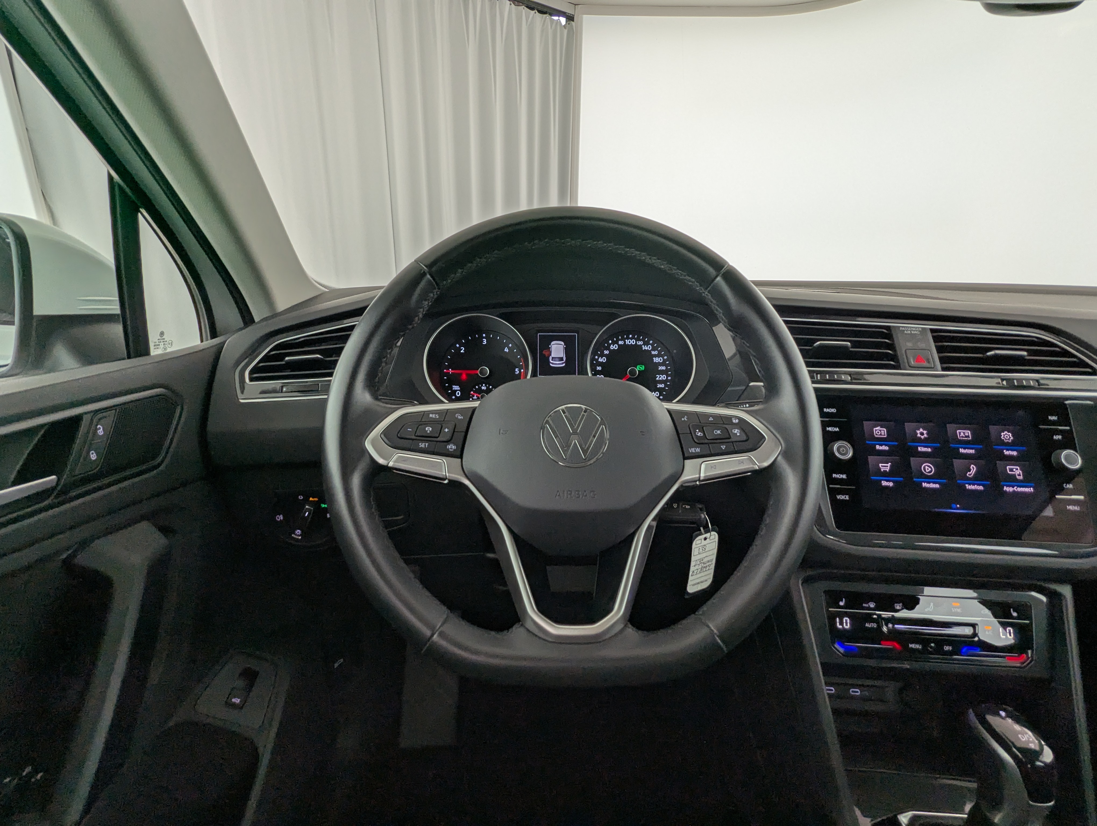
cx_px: 548
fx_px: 508
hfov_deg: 94.4
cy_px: 413
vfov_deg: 78.2
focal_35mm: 16
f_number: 2.2
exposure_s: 1/110
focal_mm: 2.35
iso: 58
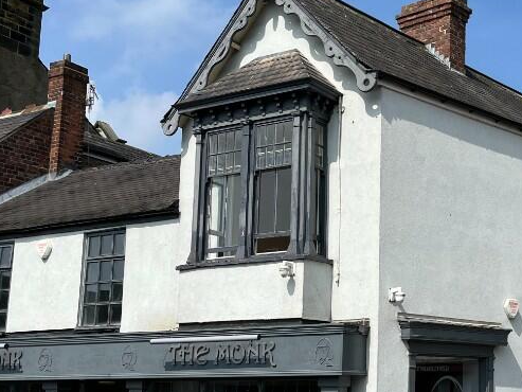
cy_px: 246
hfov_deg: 33.7
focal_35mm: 54
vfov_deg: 27.0
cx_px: 469
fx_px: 815
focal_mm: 5.1
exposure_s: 1/5556
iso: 50
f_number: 1.6
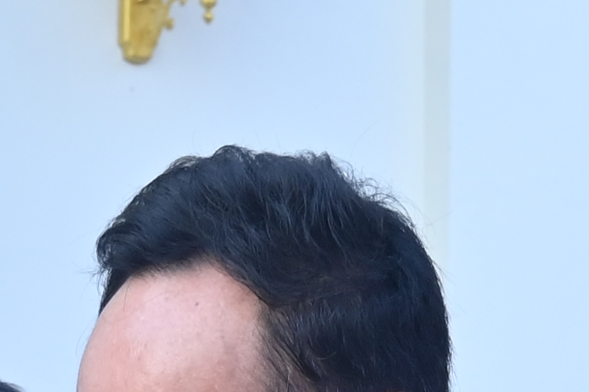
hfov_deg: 7.5
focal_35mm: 271
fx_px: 4432
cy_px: 1306
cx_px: -225
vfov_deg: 4.8
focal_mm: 35
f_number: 8
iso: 450
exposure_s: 1/160
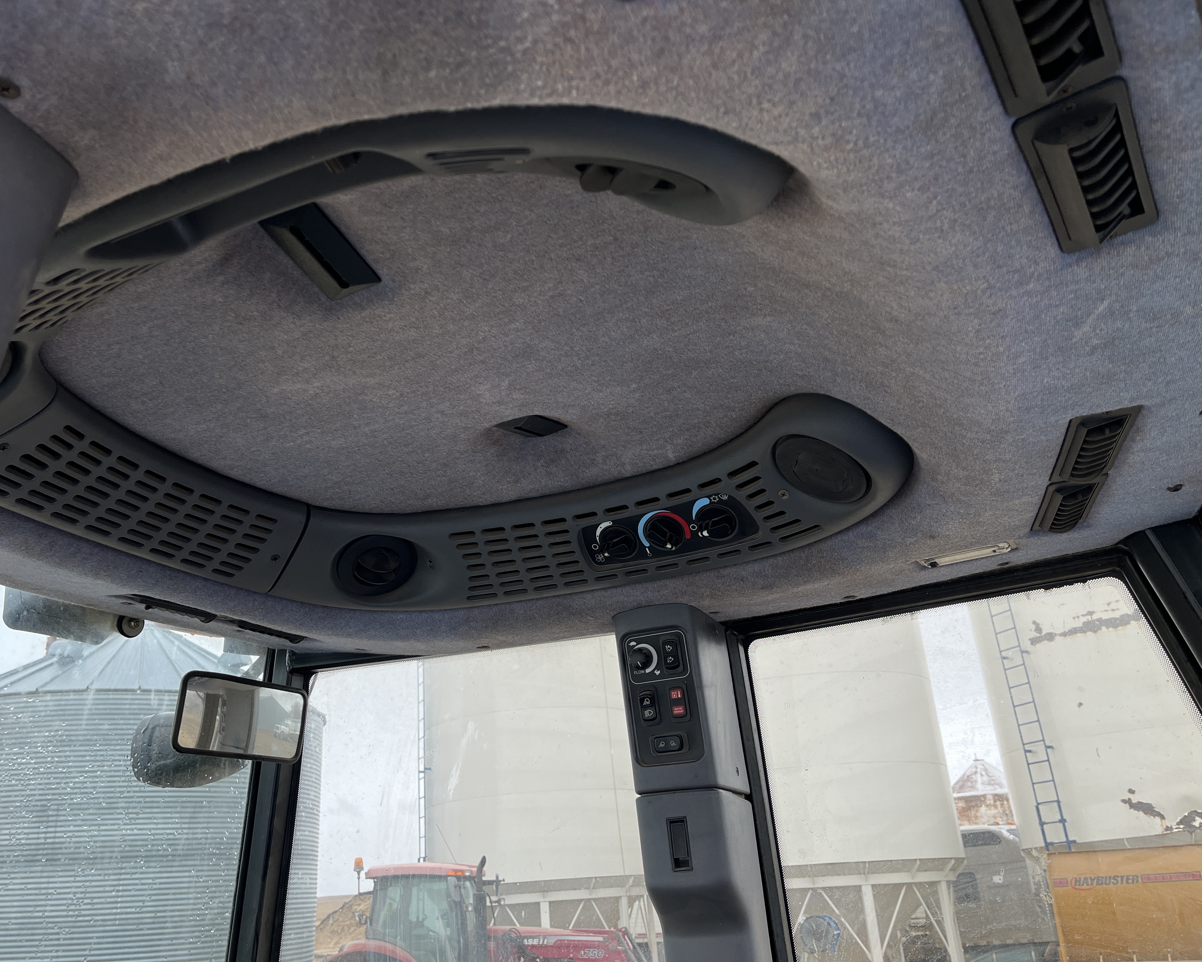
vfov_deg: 51.5
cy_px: 482
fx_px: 996
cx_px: 554
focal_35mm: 28
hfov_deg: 62.1
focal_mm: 5.1
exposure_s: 1/293
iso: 40
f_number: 1.6
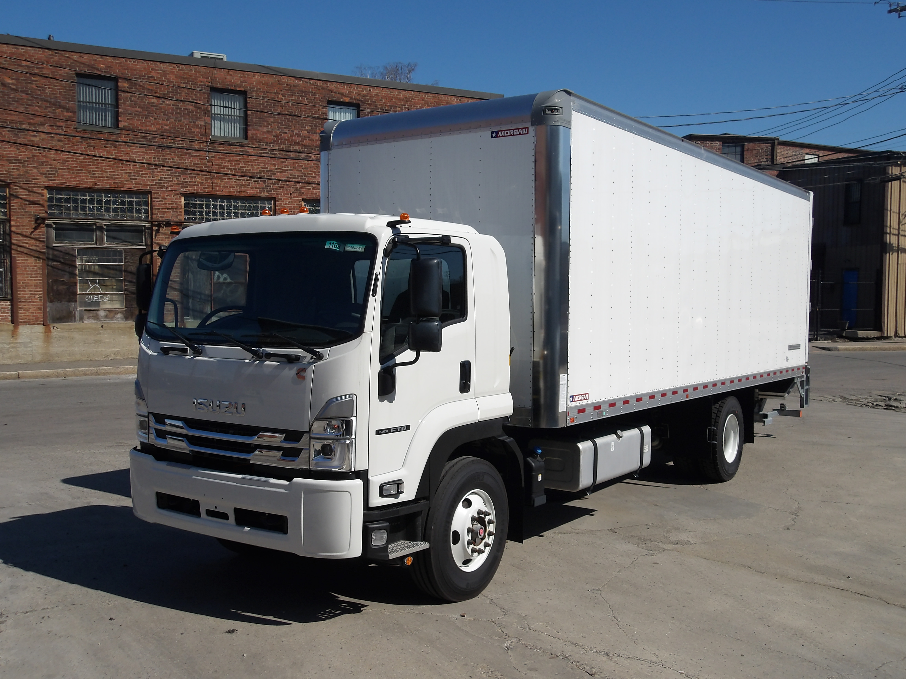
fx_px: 890
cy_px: 340
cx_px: 453
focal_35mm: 34
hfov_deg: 54.0
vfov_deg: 41.8
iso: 100
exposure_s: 1/170
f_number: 11.6
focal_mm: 6.1
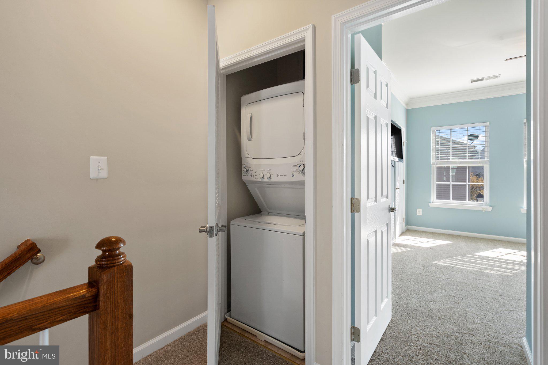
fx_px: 243
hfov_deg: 96.8
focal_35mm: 16
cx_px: 274
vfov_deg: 73.7
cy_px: 182
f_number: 10
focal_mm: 16
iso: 500
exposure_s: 1/15
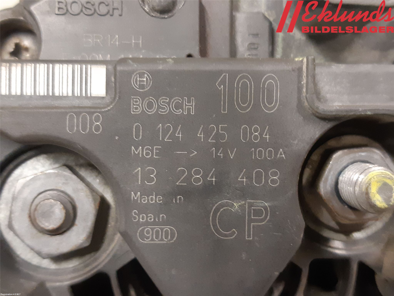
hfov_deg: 67.3
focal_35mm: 26
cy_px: 148
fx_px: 296
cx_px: 197
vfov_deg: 53.1
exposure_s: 1/25
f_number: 1.7
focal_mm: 3.93
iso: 320
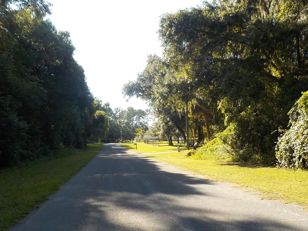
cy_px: 116
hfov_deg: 60.0
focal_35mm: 30
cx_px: 154
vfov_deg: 46.8
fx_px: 267
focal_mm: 4.1
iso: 125
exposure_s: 1/400
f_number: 3.3
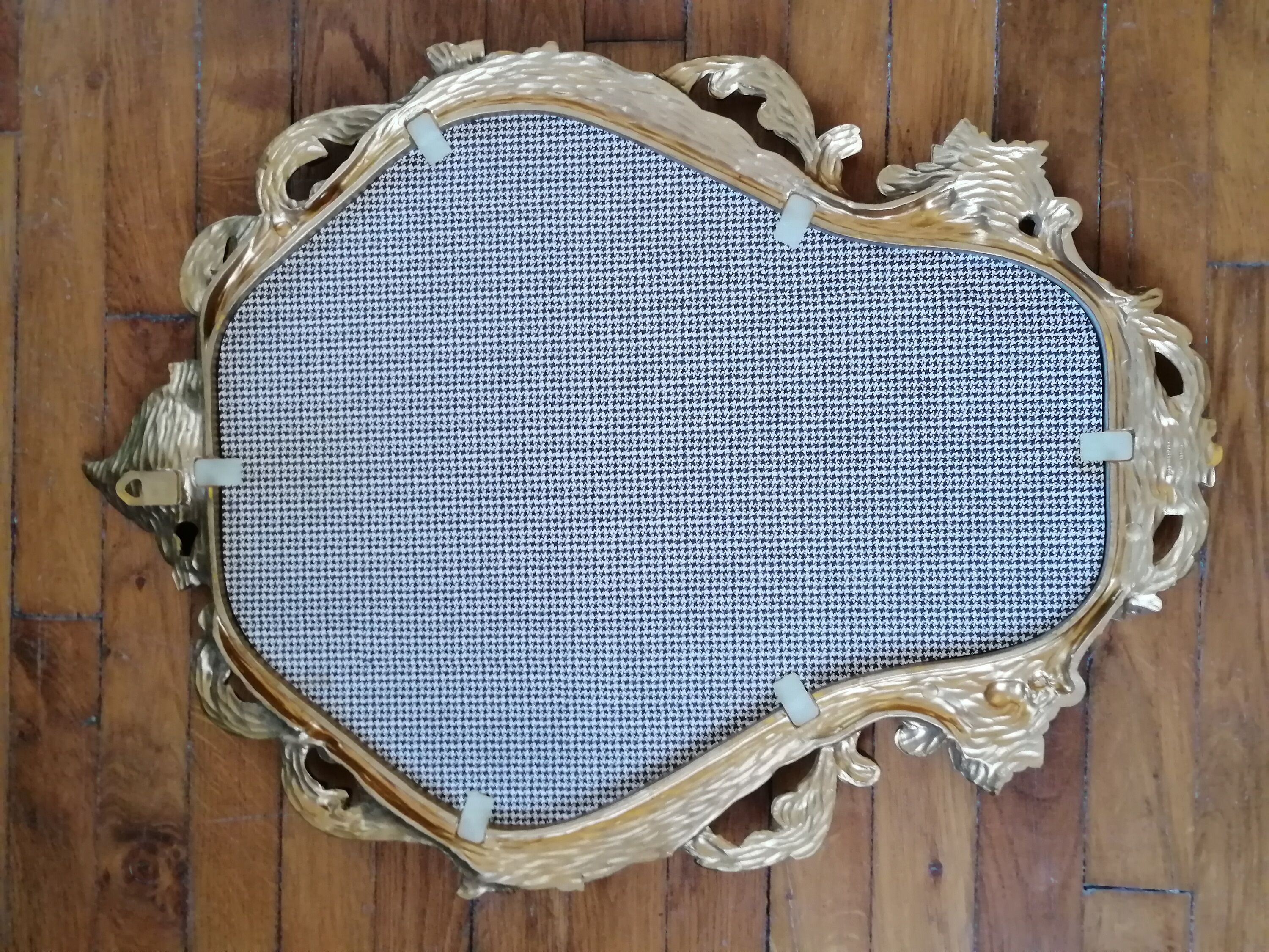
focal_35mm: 40
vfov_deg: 36.0
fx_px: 1466
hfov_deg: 46.8
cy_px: 476
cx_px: 634
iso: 400
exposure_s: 1/25
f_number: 1.8
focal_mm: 3.95
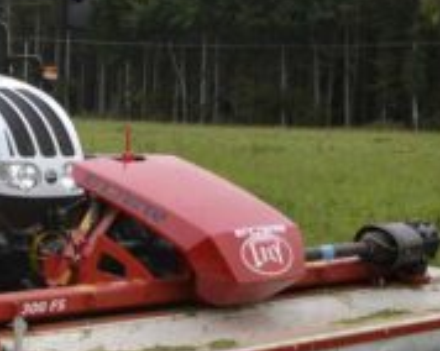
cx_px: 2
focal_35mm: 95
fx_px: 1236
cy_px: 179
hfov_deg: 19.6
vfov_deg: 16.2
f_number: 4.5
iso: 400
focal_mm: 24
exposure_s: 1/1000
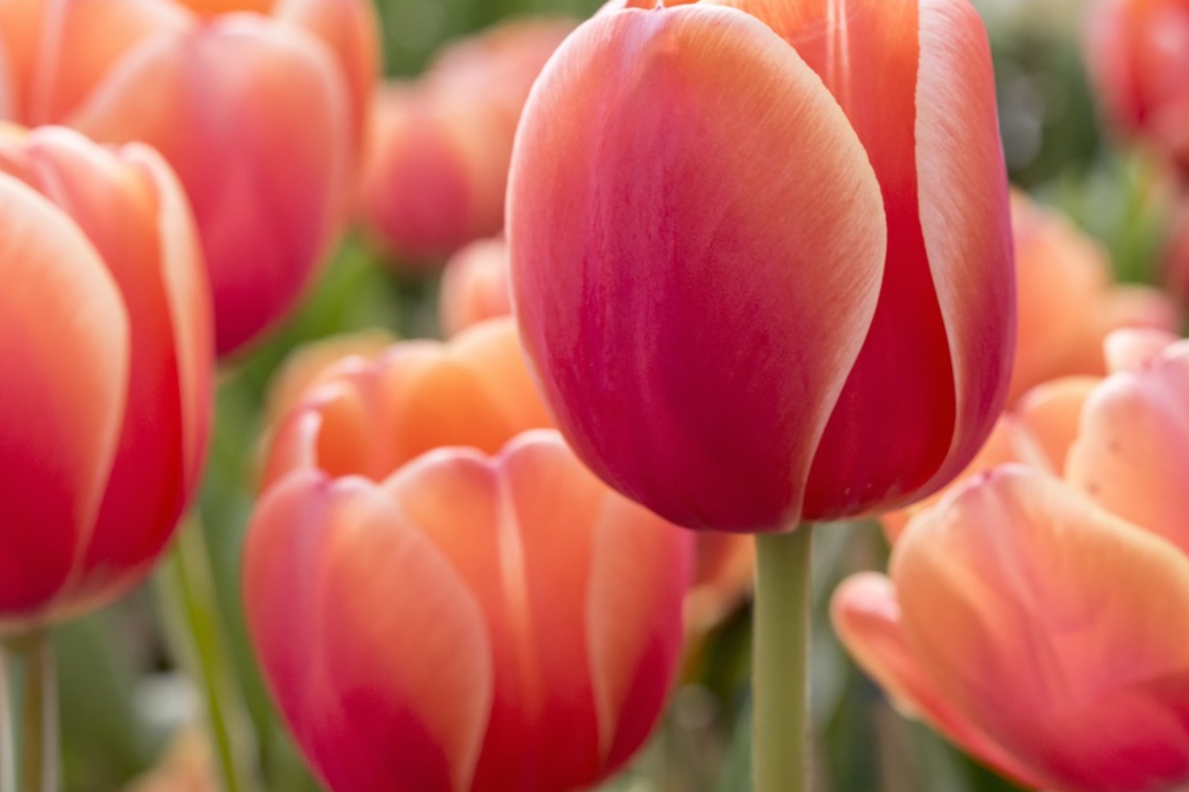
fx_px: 3369
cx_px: 681
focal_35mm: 102
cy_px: 259
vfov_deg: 13.4
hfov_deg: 20.0
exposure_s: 1/125
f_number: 8
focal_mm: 60
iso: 320
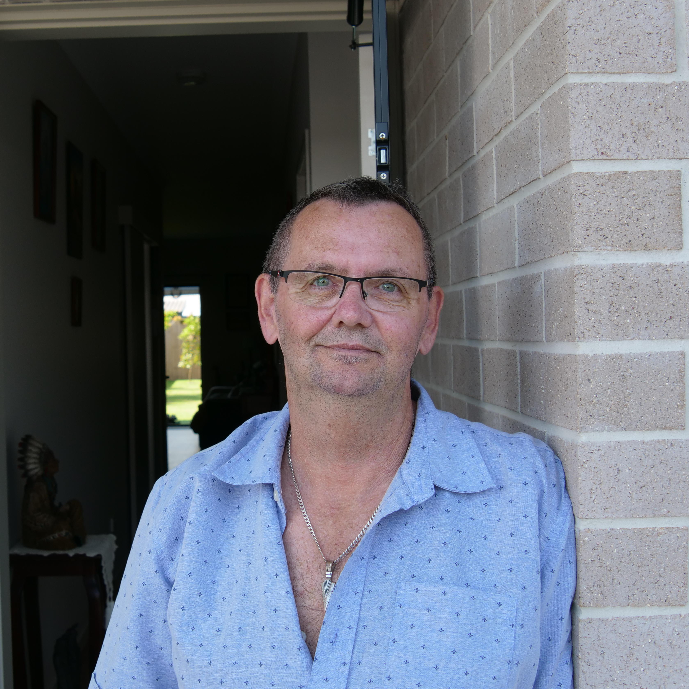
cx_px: 237
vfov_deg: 27.3
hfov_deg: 27.2
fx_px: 1419
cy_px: 335
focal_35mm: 63
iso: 200
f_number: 5.6
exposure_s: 1/160
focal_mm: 24
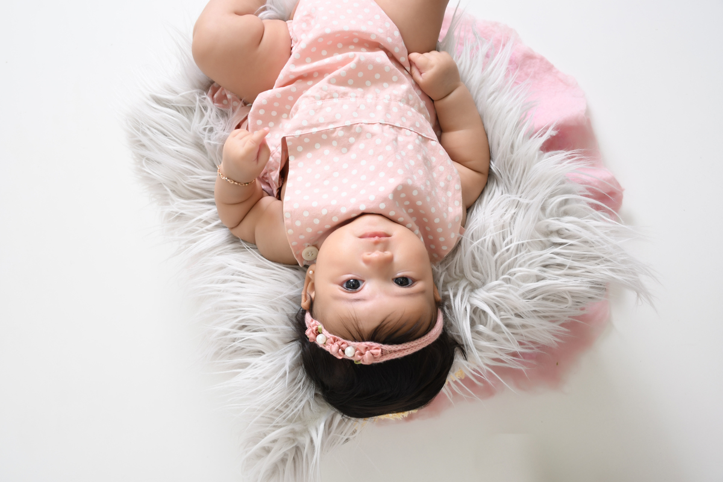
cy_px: 241
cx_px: 362
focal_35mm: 39
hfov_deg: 49.6
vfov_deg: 34.2
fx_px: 783
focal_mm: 26
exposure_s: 1/40
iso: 200
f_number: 5
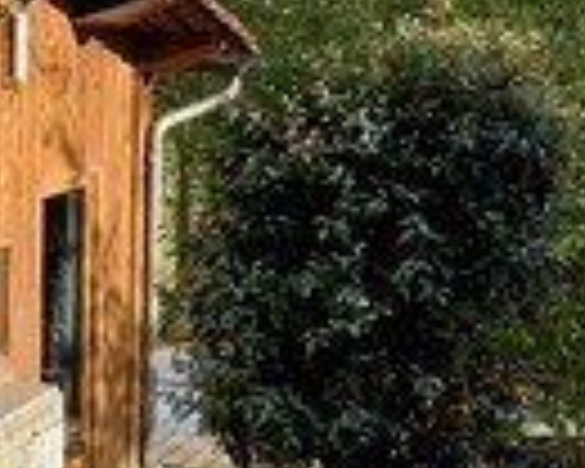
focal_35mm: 97
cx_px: -250
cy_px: 225
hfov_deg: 18.0
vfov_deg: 15.9
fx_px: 1679
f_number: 10
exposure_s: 1/200
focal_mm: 32
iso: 200
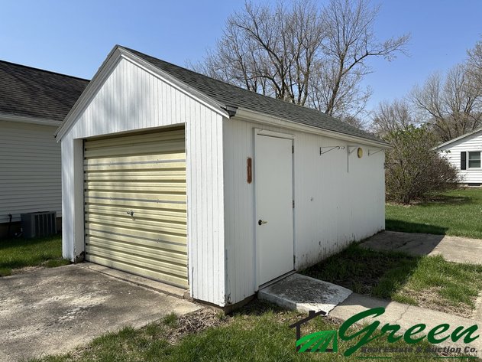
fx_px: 334
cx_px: 241
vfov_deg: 56.8
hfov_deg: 71.6
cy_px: 181
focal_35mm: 24
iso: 80
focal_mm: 6.86
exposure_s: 1/7042
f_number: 1.78
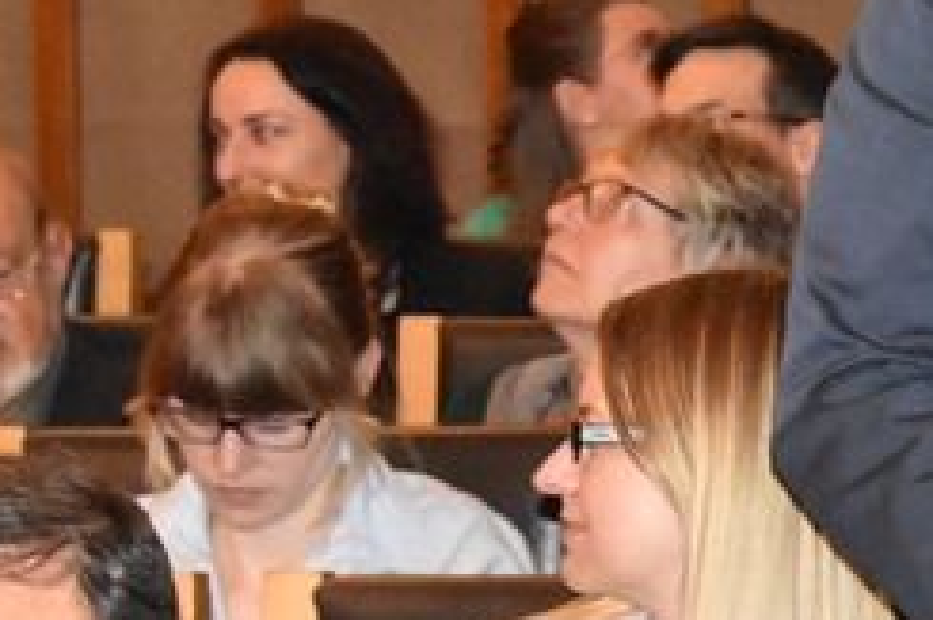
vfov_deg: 4.6
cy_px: 230
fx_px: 7795
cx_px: 1401
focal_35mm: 301
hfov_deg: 6.8
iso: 6400
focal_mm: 48
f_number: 8
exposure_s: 1/80
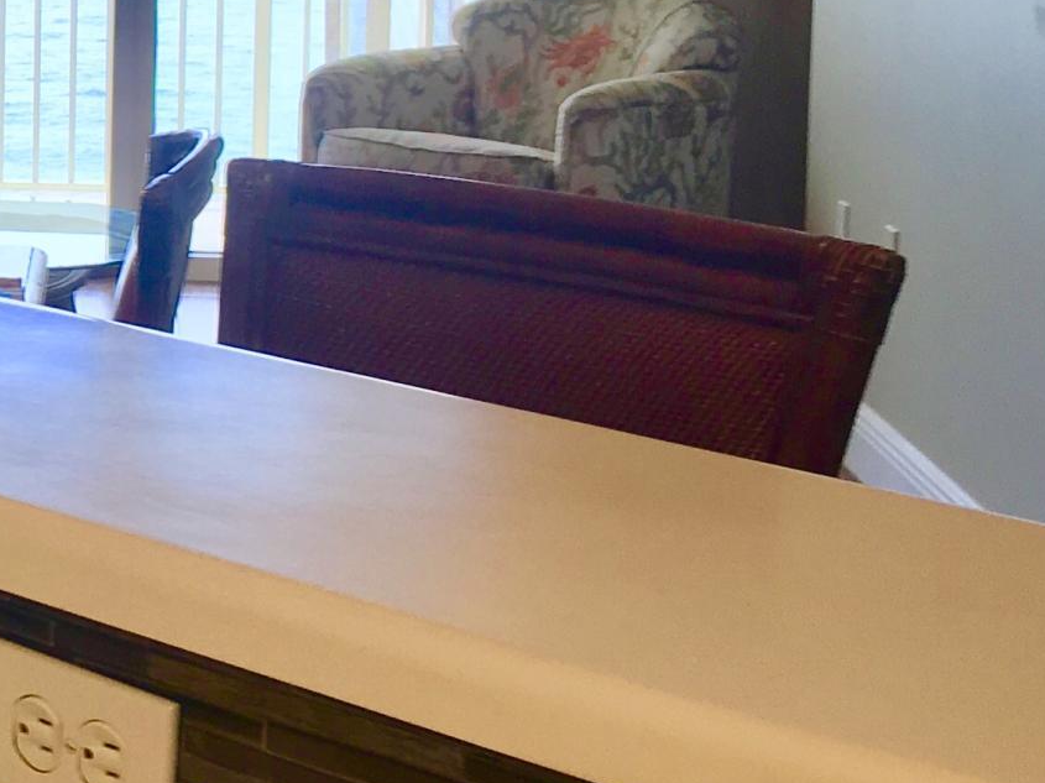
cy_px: 150
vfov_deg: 14.3
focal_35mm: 103
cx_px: -589
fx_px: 3108
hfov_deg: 17.0
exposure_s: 1/60
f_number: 2.2
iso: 25
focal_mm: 4.15
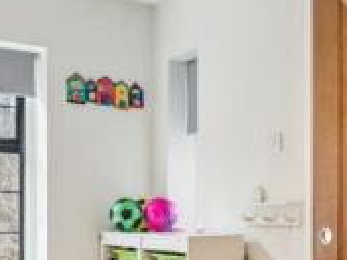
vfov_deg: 24.1
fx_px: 591
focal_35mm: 59
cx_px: 236
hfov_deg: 32.4
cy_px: 231
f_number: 5.6
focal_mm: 16
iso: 400
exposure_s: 1/10
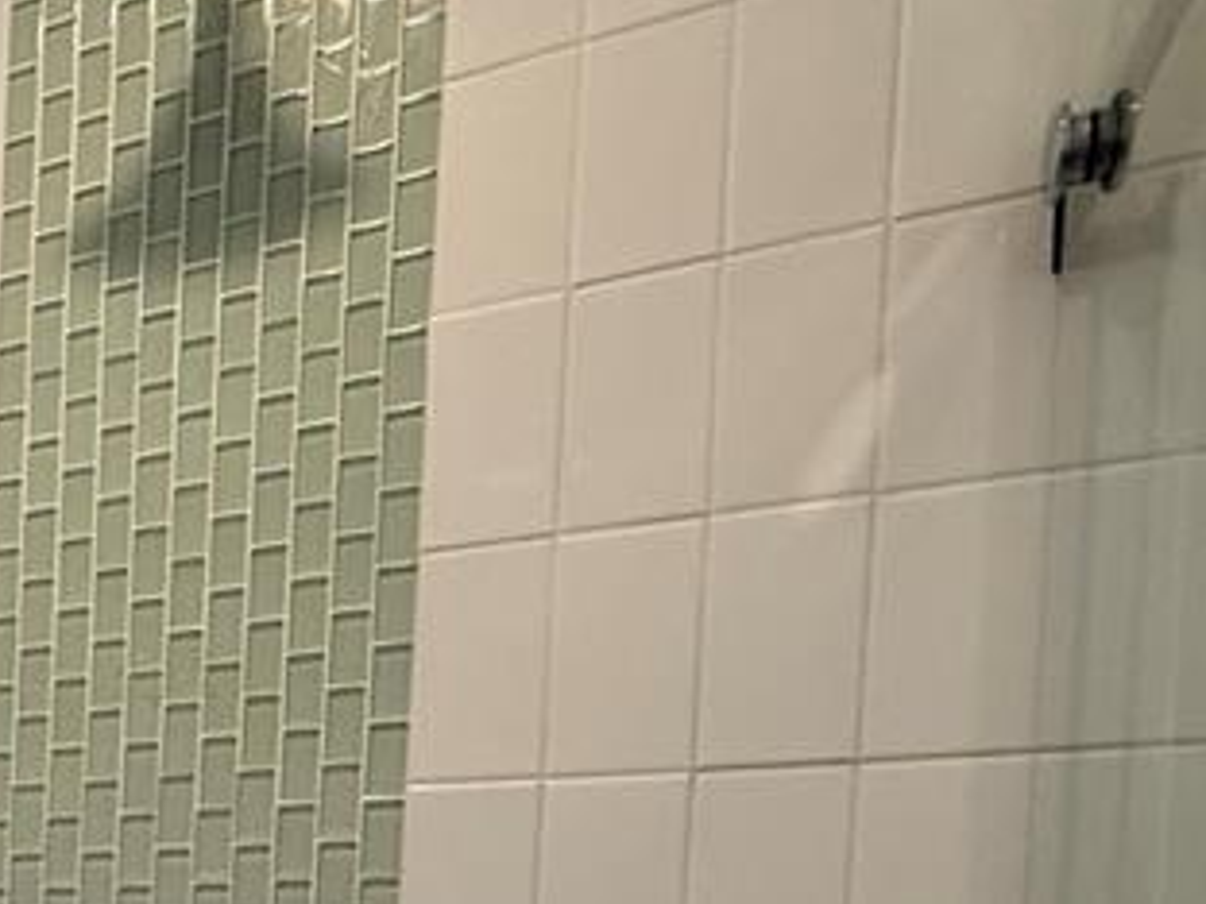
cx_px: -460
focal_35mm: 46
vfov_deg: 27.7
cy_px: 1078
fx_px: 1603
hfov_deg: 30.1
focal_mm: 2.22
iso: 250
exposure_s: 1/120
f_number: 2.2
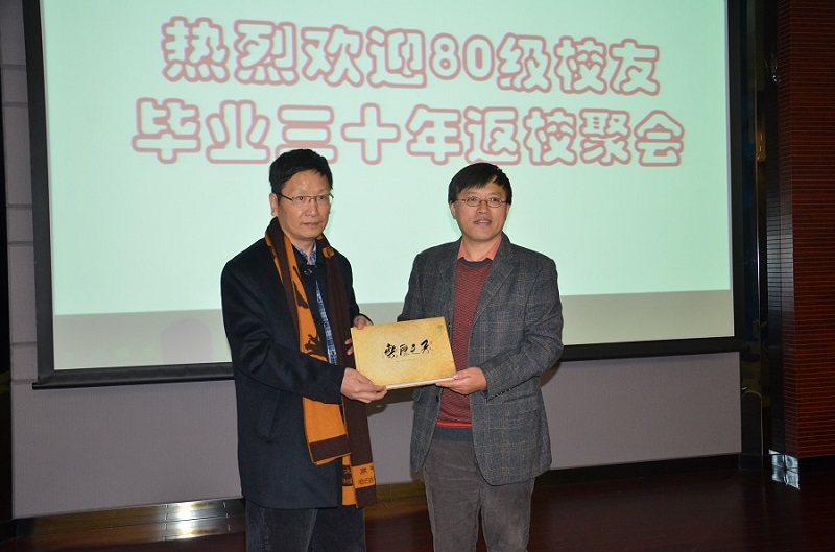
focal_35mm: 38
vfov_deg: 35.3
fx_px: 868
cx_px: 418
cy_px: 276
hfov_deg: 51.4
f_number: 5
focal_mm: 25
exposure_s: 1/60
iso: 1000
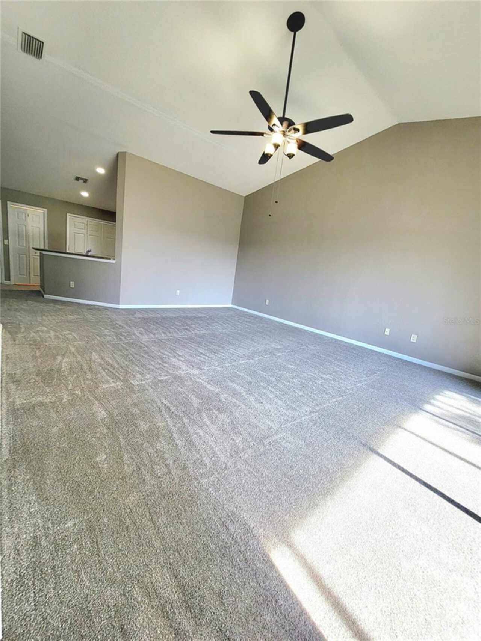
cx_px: 240
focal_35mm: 13
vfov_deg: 106.2
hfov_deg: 89.9
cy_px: 320
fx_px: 241
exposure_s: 1/120
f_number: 2.2
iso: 80
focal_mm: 2.2
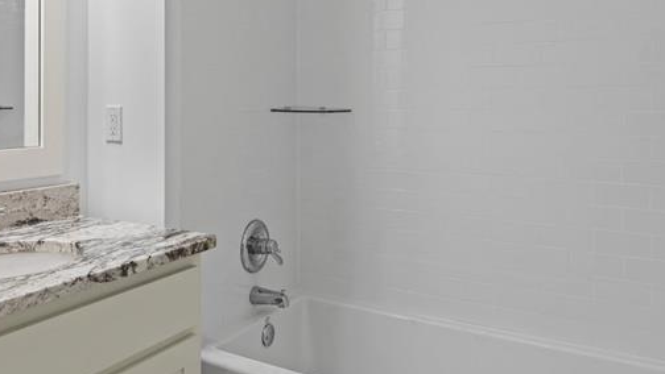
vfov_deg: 34.1
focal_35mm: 34
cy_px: 100
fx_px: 600
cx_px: 217
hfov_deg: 56.6
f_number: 8
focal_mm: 16
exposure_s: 1/2.5
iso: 100
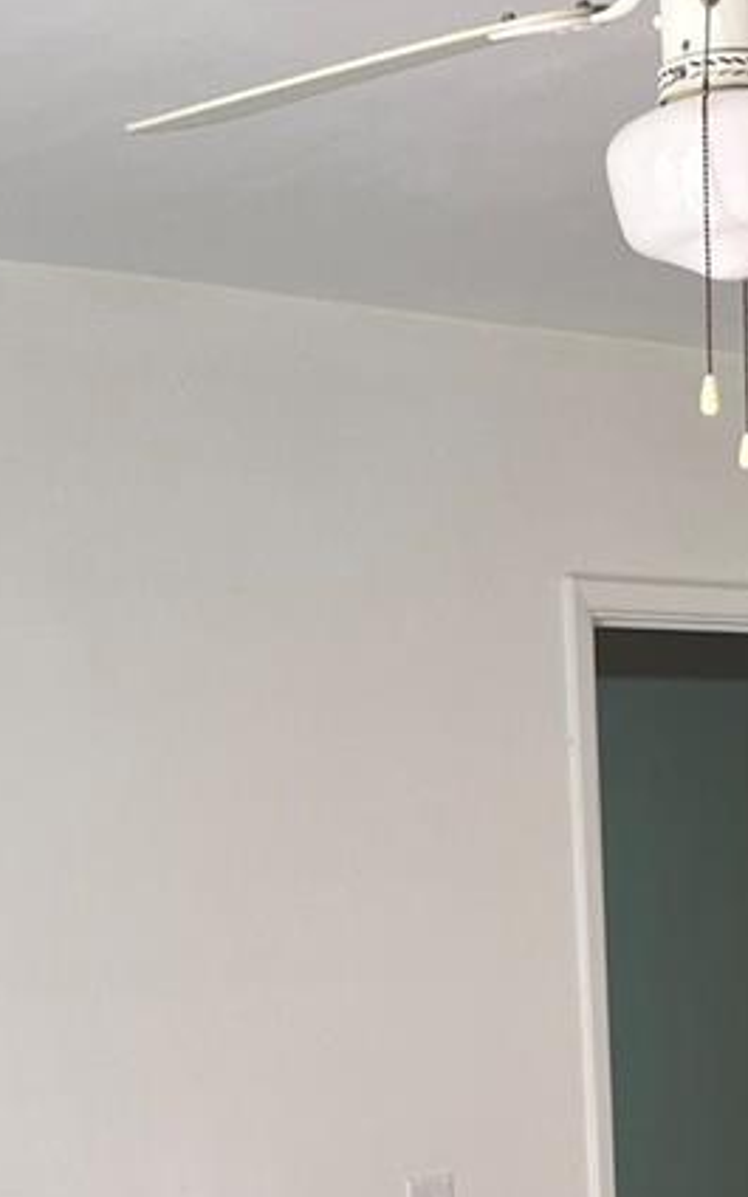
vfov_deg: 23.6
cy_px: 1524
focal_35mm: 78
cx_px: 683
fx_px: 2544
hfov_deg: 16.5
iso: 80
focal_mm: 5.1
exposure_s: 1/122
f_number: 1.6
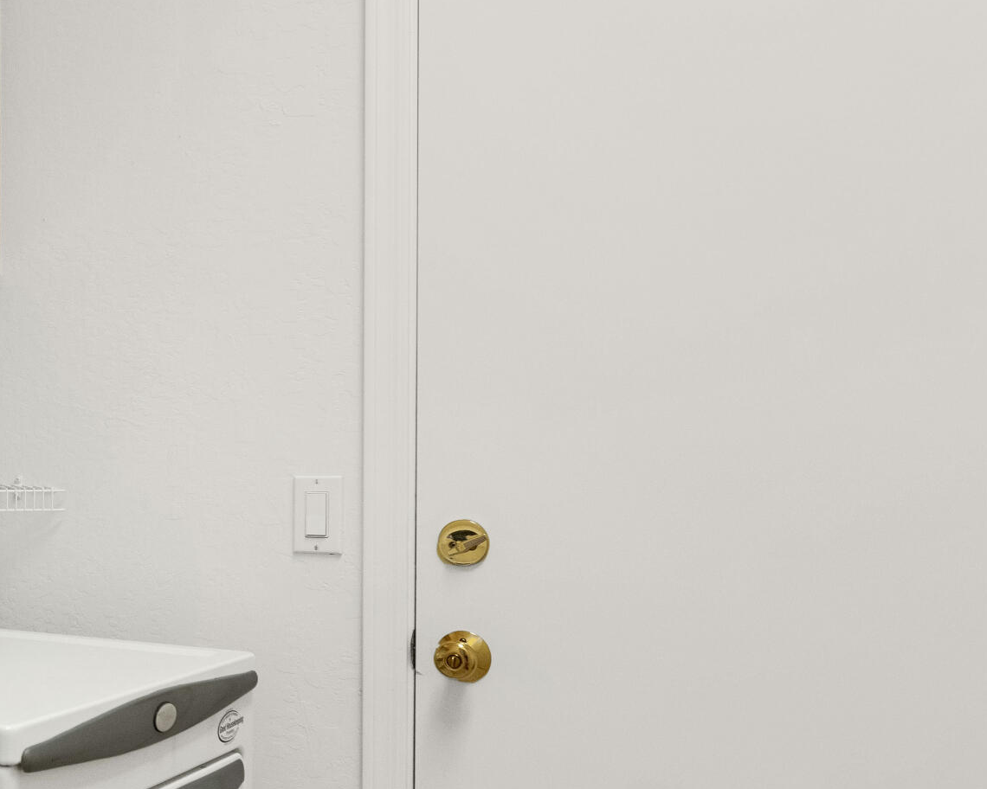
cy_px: 535
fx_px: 1227
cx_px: -171
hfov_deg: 35.4
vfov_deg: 35.3
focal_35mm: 42
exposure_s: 1/160
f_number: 4
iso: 1000
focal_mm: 17
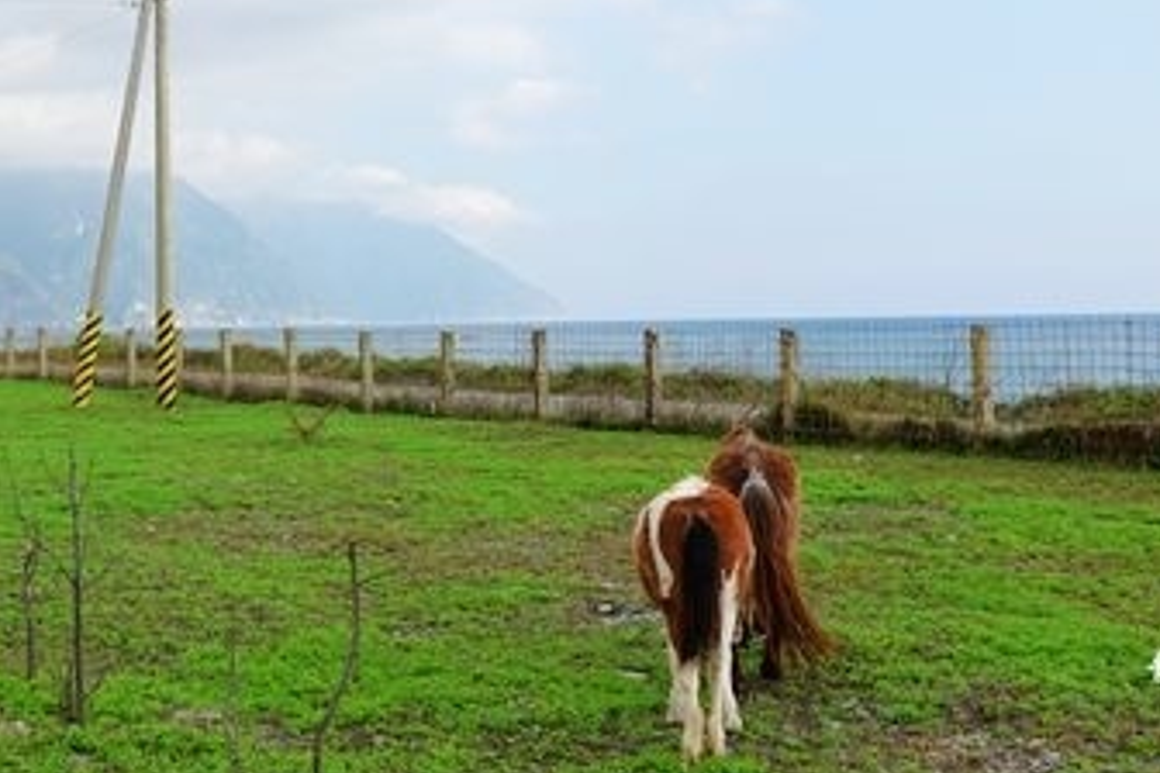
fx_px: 1869
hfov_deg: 34.0
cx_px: 342
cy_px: 323
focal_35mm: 58
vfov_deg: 23.4
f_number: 5.6
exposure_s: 1/400
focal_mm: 11.29
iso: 125
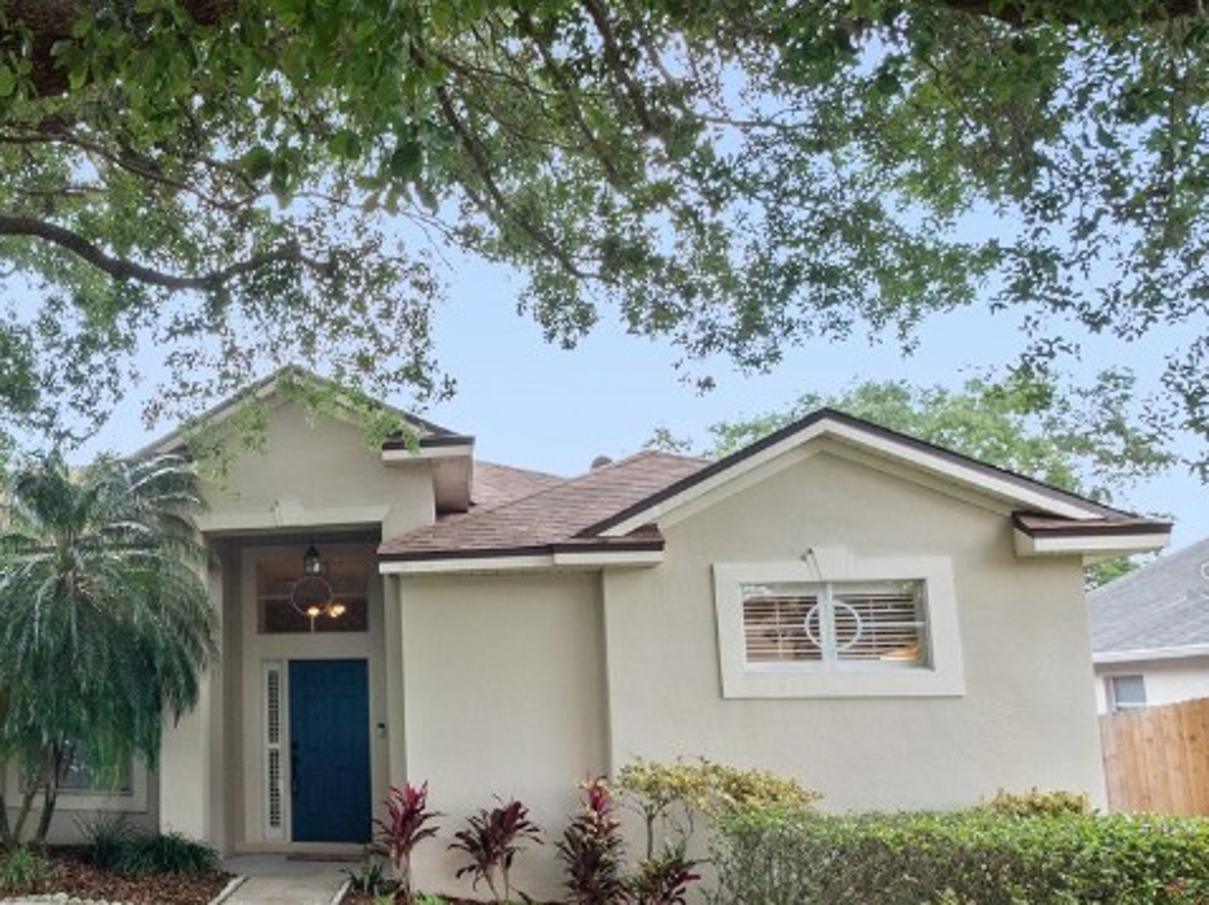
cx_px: 142
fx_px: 1047
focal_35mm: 30
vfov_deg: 46.3
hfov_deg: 53.2
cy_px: 579
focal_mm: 7
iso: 200
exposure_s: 1/200
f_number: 5
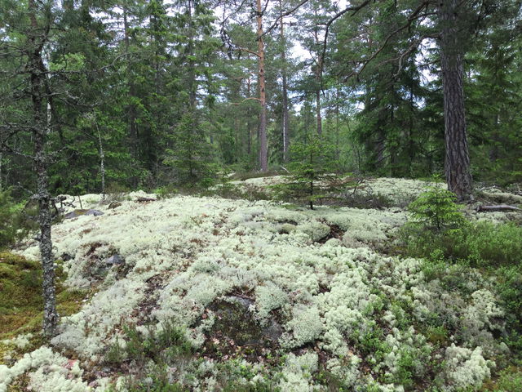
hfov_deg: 58.4
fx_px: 467
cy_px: 196
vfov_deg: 45.4
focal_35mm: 31
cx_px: 261
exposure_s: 1/399
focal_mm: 3.3
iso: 25
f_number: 2.4
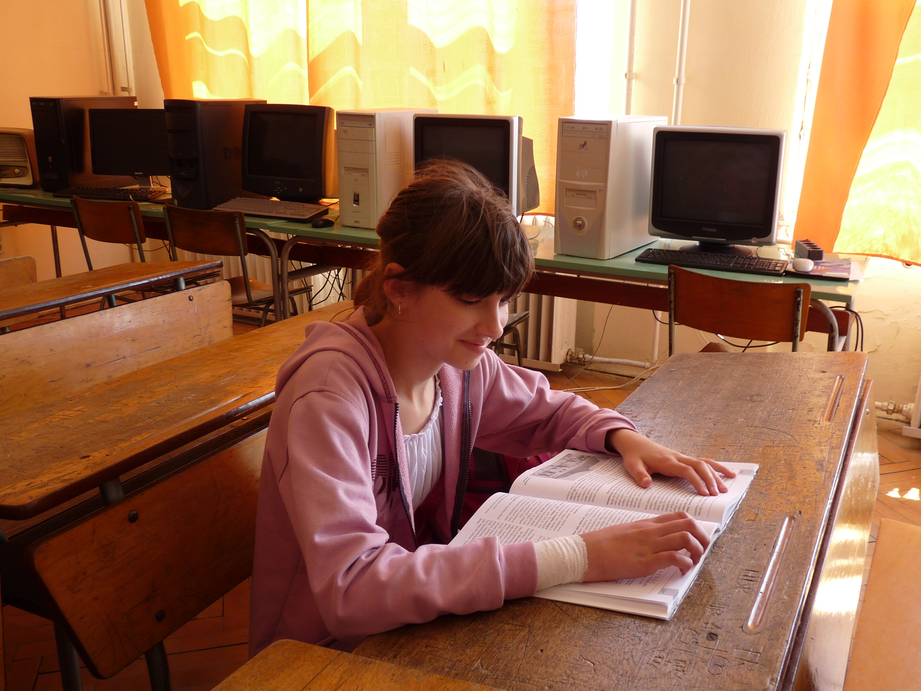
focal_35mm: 31
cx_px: 512
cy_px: 359
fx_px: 825
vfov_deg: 45.4
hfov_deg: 58.2
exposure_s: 1/50
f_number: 2.8
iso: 100
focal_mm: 4.8
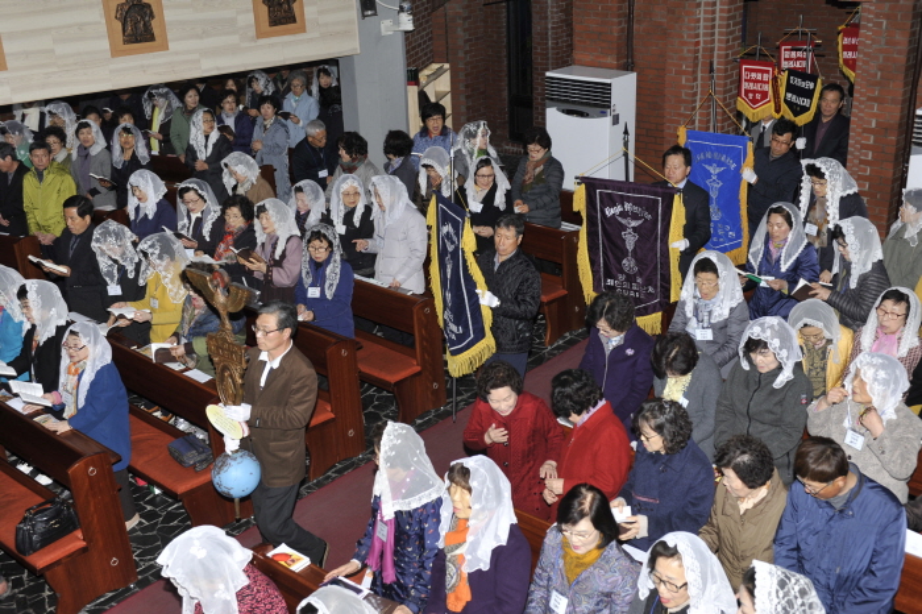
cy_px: 307
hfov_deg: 43.6
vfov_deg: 29.8
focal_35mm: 45
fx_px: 1152
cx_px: 461
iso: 200
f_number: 5.6
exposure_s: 1/60
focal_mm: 45
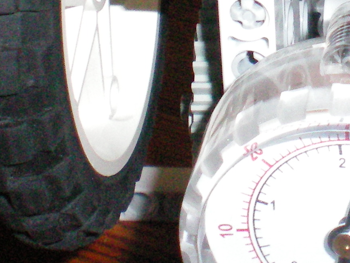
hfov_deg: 13.4
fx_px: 1446
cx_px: 436
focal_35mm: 143
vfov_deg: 10.2
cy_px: -76
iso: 400
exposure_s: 1/60
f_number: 4.6
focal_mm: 6.3
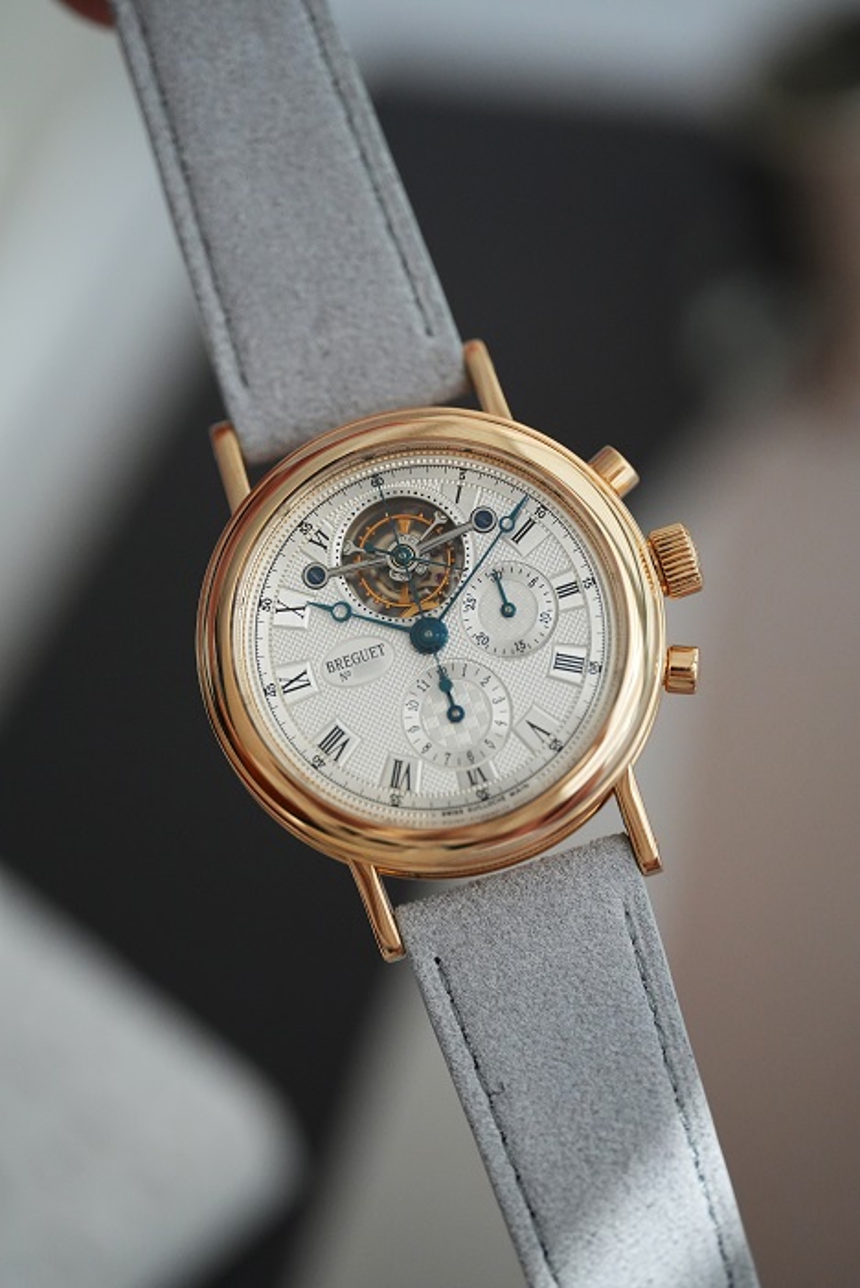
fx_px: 3758
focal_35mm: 105
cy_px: 644
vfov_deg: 19.4
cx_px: 430
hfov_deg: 13.1
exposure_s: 1/250
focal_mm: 105
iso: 5000
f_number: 2.8
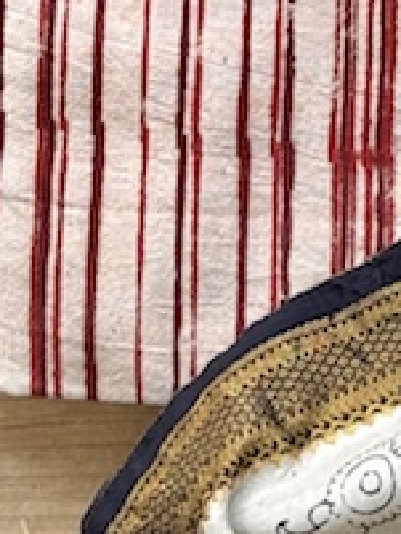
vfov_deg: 7.9
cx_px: 737
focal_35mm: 238
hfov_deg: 6.1
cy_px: -574
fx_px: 3672
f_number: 1.78
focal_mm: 6.76
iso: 64
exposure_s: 1/311
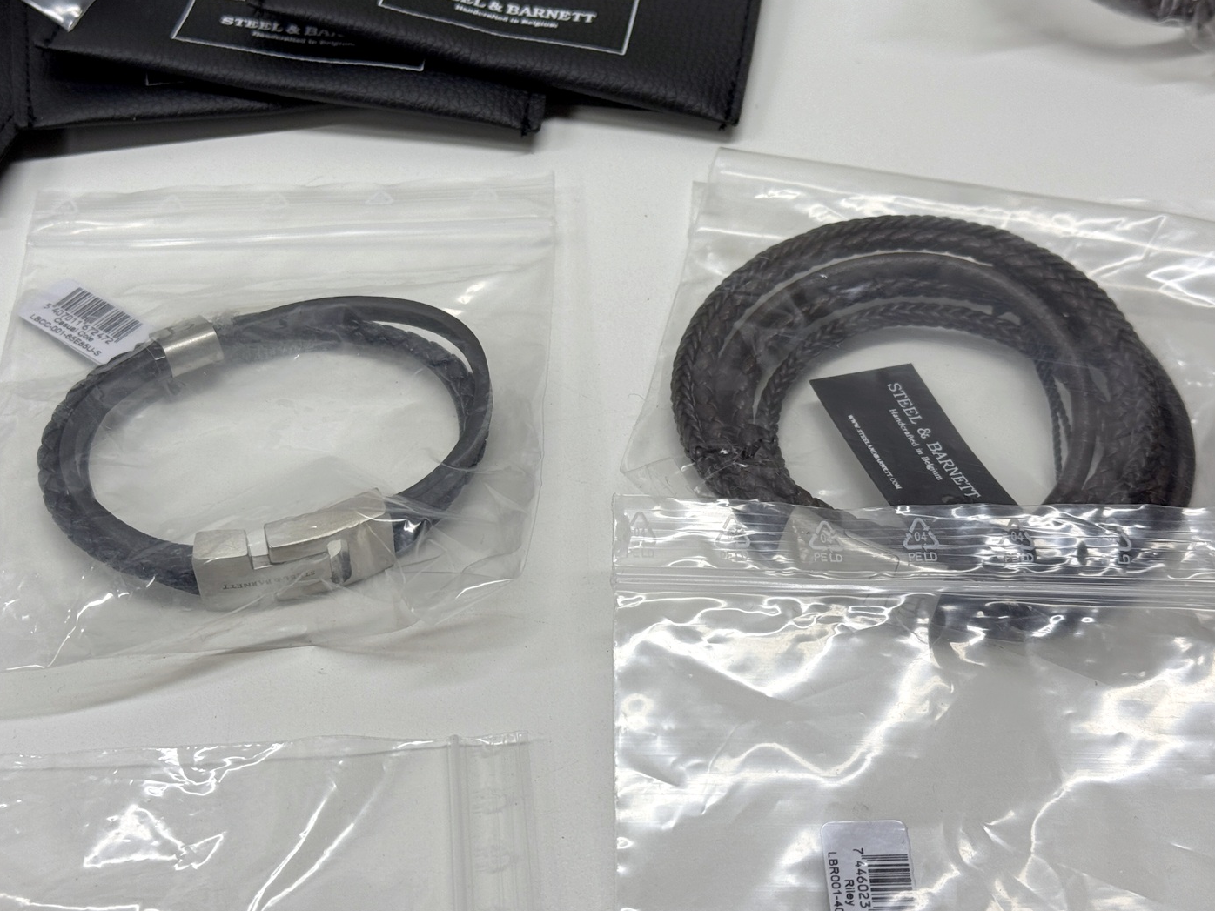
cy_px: 430
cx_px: 531
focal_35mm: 55
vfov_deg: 26.6
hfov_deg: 34.9
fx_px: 1930
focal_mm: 6.76
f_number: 1.78
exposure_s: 1/402
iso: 80
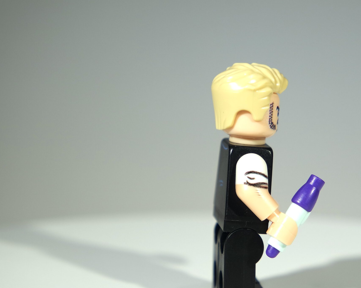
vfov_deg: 14.3
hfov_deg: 17.7
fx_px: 1154
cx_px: 243
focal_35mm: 108
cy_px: 176
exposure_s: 1/160
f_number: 5.6
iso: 200
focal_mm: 50
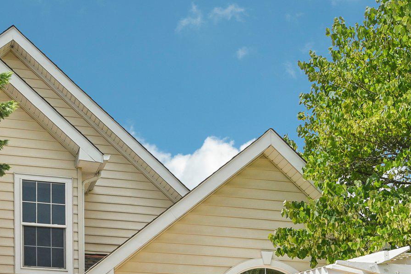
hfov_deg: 27.7
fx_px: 833
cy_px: 305
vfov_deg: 18.0
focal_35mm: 73
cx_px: 169
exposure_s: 1/1250
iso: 400
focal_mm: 32
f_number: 8
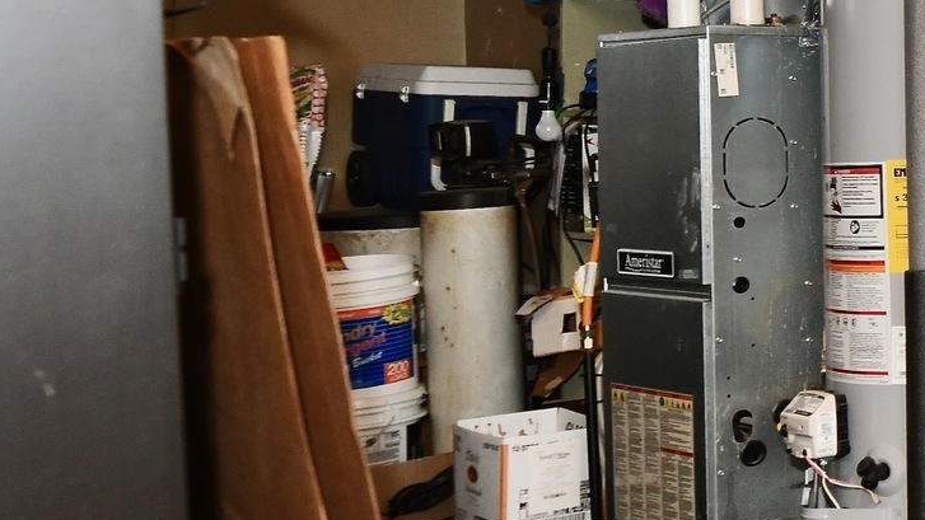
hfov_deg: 23.9
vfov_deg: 19.4
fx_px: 1521
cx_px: 1500
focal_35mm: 62
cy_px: 201
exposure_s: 1/60
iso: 640
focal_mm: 14
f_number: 6.3
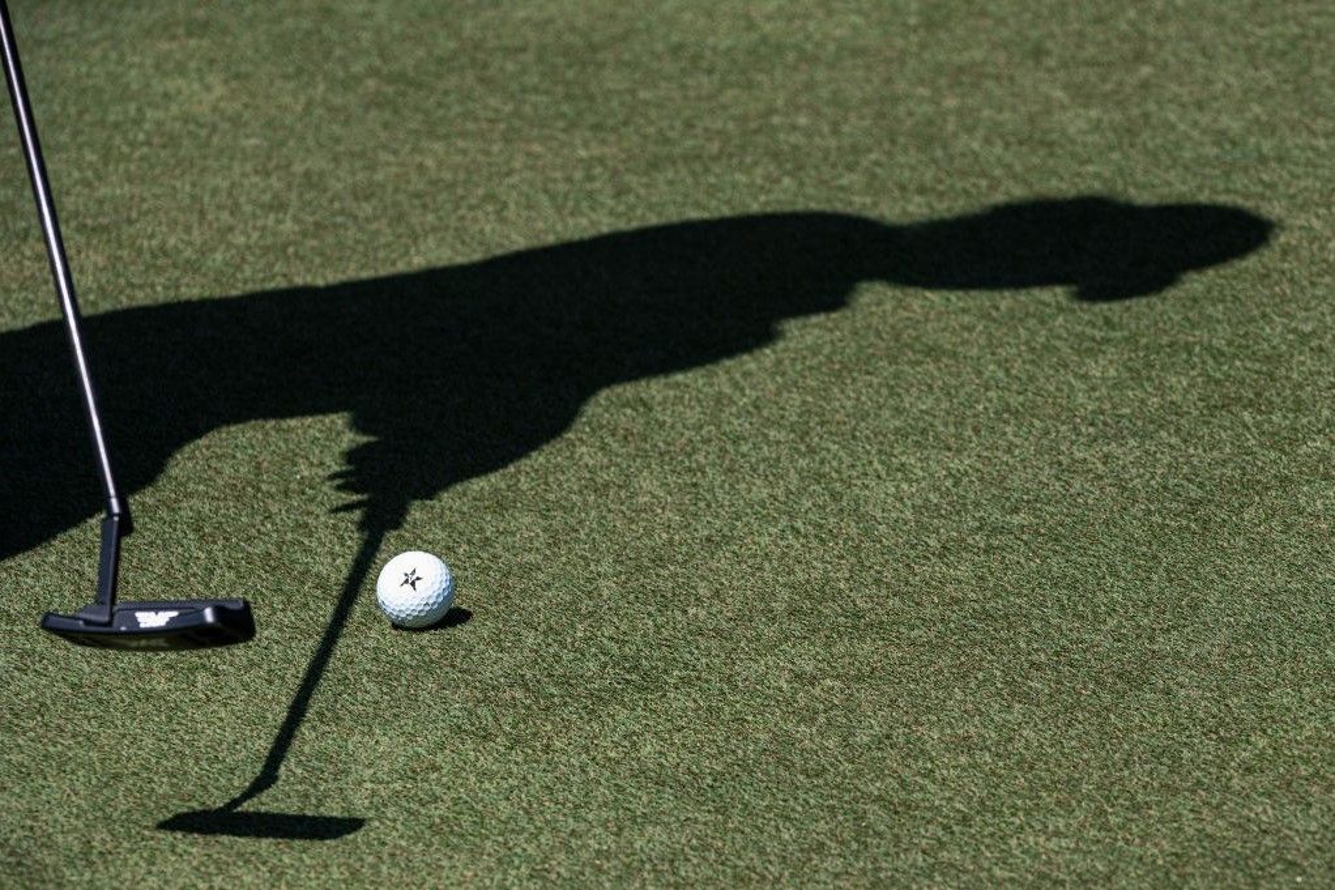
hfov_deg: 8.6
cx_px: 668
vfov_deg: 5.7
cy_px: 445
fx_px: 8898
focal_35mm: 240
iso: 320
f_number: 13
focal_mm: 240
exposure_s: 1/2000
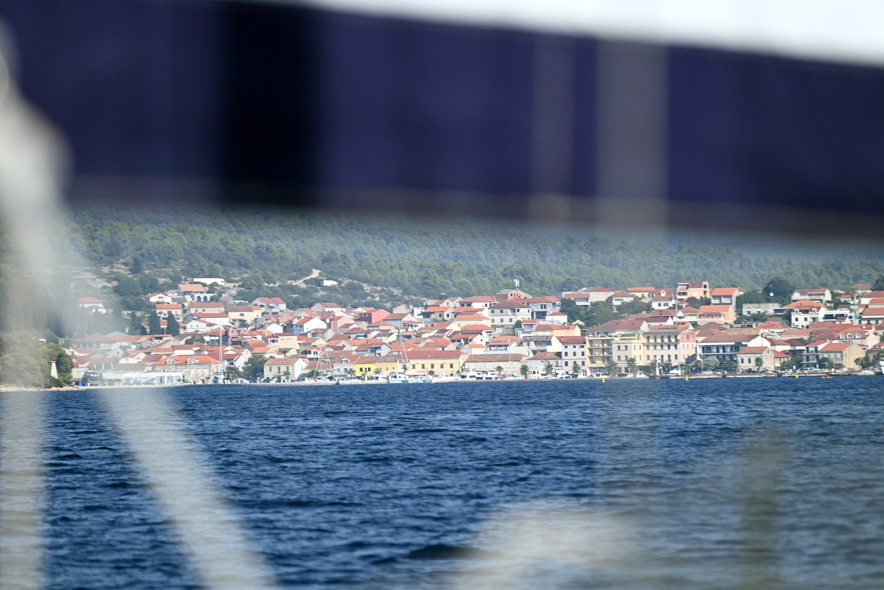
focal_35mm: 300
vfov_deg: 4.6
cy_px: 295
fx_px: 7367
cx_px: 442
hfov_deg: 6.9
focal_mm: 300
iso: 220
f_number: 5.6
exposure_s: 1/1000
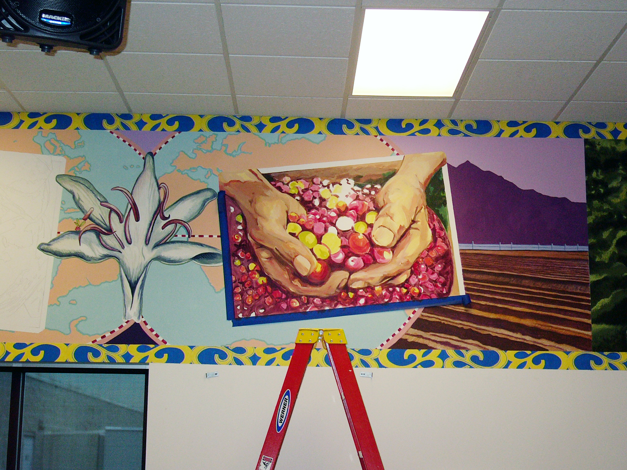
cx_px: 314
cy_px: 235
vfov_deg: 24.4
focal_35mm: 60
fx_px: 1087
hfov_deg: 32.2
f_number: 3.7
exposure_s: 1/60
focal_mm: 10
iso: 150
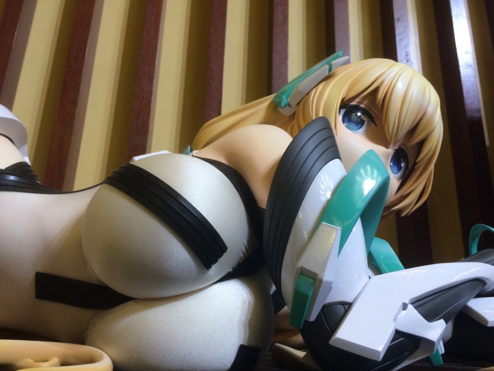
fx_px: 414
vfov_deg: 48.2
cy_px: 186
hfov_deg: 61.7
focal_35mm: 29
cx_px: 247
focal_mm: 4.15
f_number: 2.2
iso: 125
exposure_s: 1/30
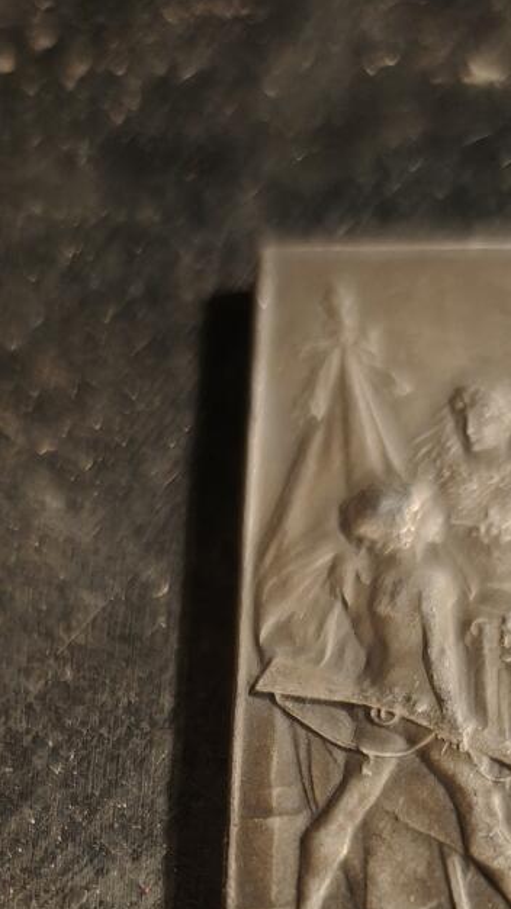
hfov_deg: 16.7
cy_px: 1233
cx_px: 295
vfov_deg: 24.8
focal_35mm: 72
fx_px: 1735
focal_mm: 6.06
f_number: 1.6
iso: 250
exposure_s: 1/152
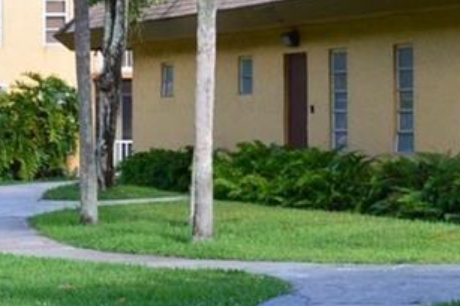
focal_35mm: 172
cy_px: 181
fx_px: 2195
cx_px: -346
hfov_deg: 11.2
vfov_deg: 8.0
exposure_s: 1/200
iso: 400
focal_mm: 22
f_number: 10
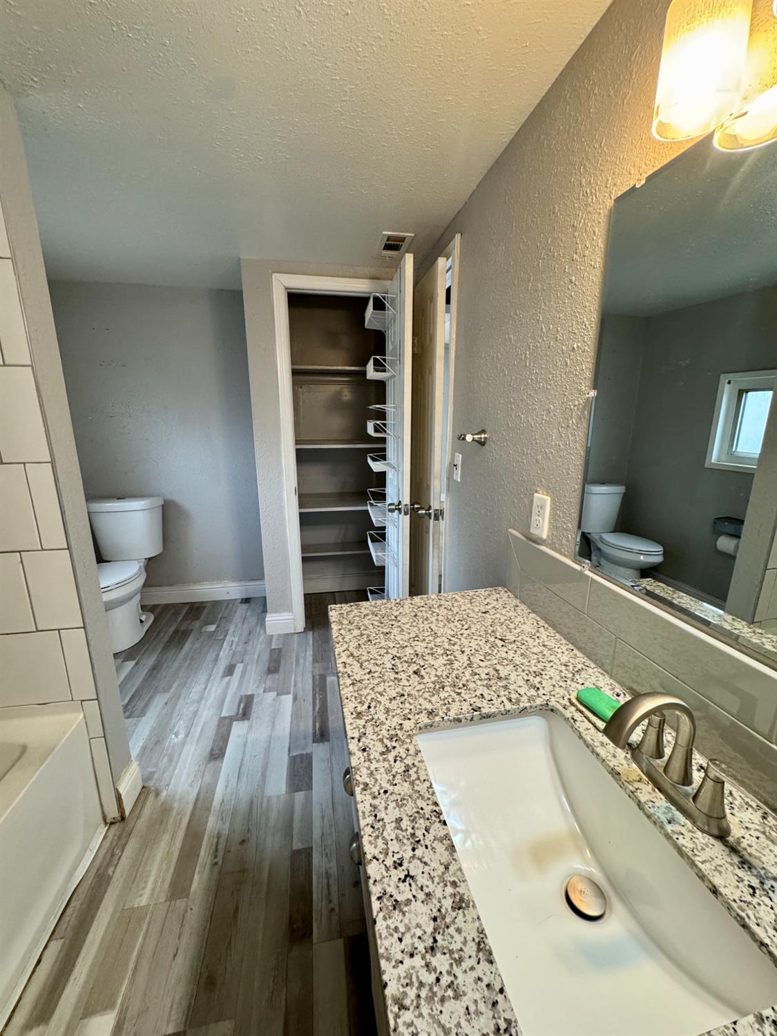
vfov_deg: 102.1
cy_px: 518
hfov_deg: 85.7
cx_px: 388
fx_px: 419
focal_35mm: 14
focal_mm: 2.22
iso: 320
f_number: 2.2
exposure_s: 1/120
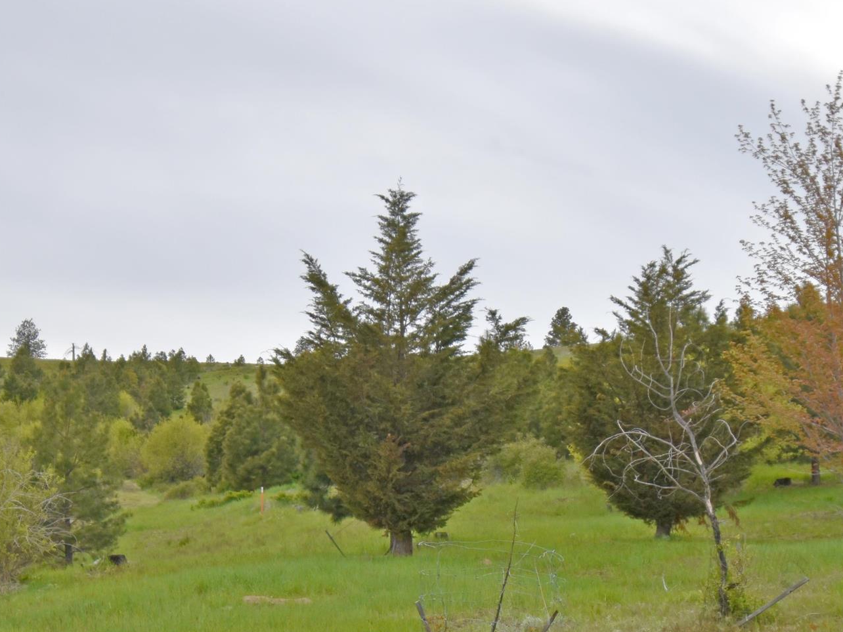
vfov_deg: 20.8
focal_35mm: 69
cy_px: 574
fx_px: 1680
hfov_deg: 28.2
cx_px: 400
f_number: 5.6
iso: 100
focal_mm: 20
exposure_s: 1/125
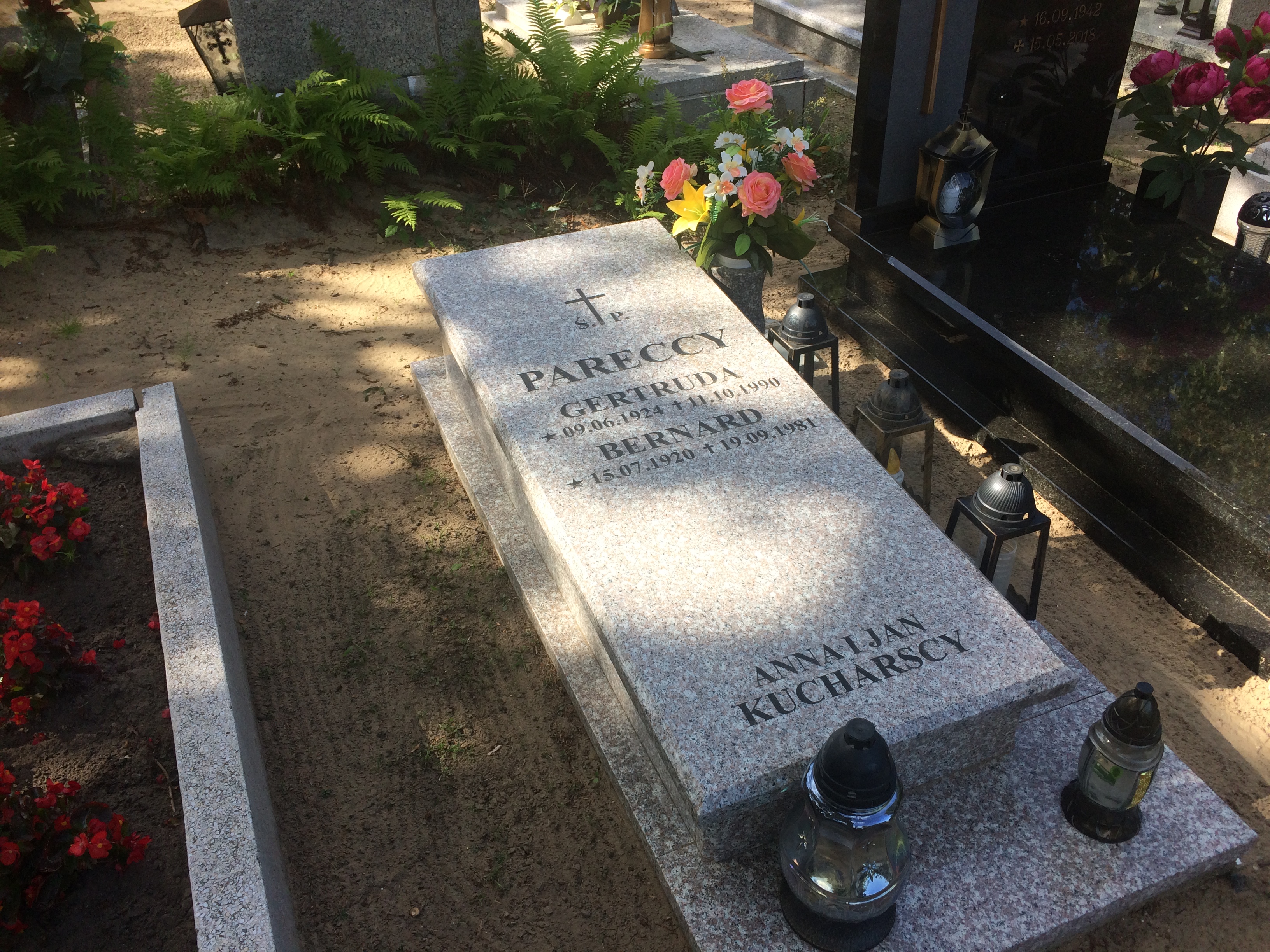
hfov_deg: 61.7
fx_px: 1064
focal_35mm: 29
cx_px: 635
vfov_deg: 48.2
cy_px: 476
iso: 32
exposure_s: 1/733
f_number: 2.2
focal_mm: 4.15
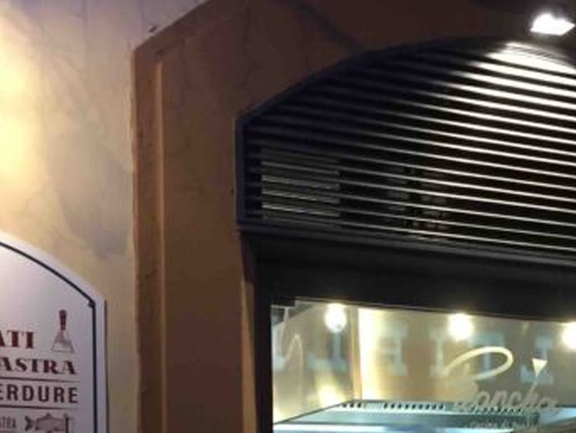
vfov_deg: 19.4
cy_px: 509
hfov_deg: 26.9
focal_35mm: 72
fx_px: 1199
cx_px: 350
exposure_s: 1/33
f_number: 2.2
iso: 320
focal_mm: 4.15
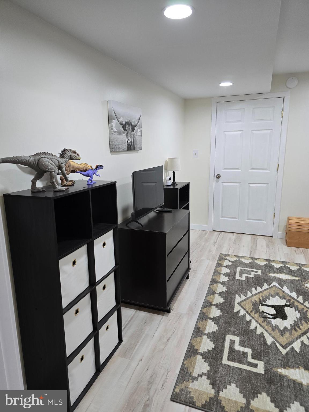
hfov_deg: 58.9
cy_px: 206
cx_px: 154
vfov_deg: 73.9
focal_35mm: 23
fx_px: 274
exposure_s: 1/120
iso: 200
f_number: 1.7
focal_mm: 6.3
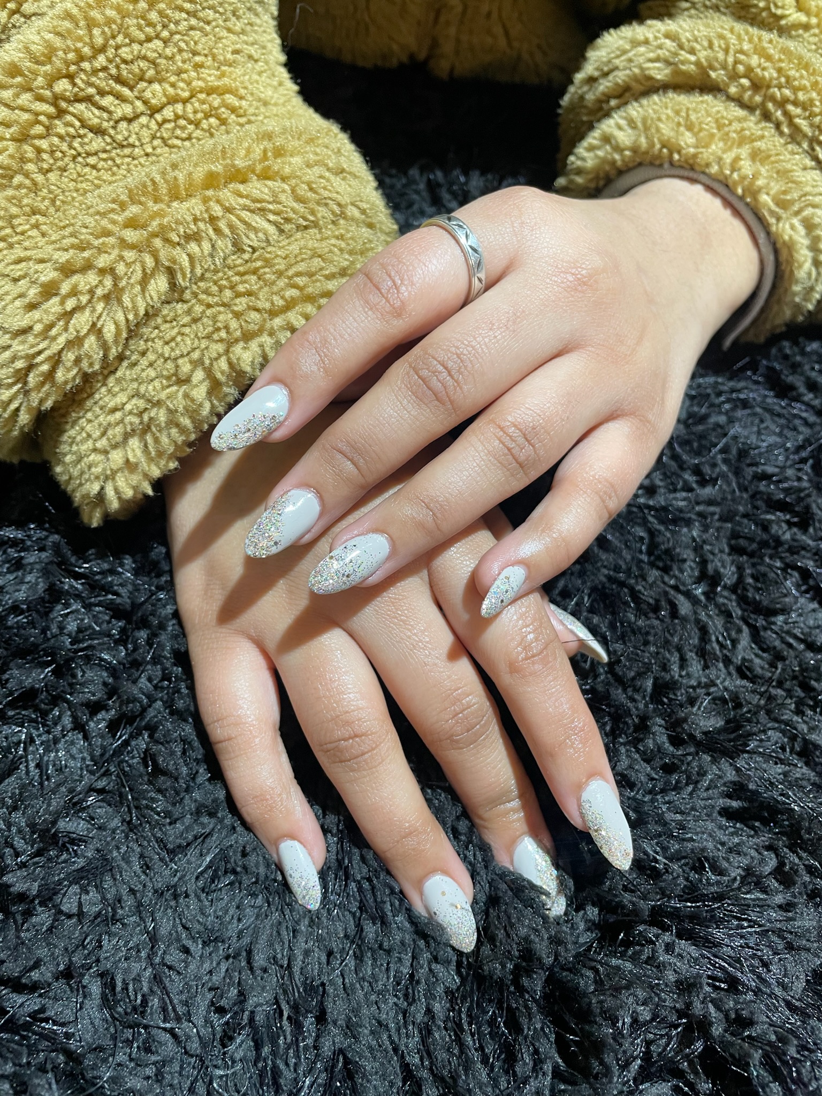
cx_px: 411
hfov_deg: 53.1
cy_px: 548
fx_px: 823
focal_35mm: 26
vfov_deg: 67.3
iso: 80
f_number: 1.6
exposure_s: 1/50
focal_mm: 4.2
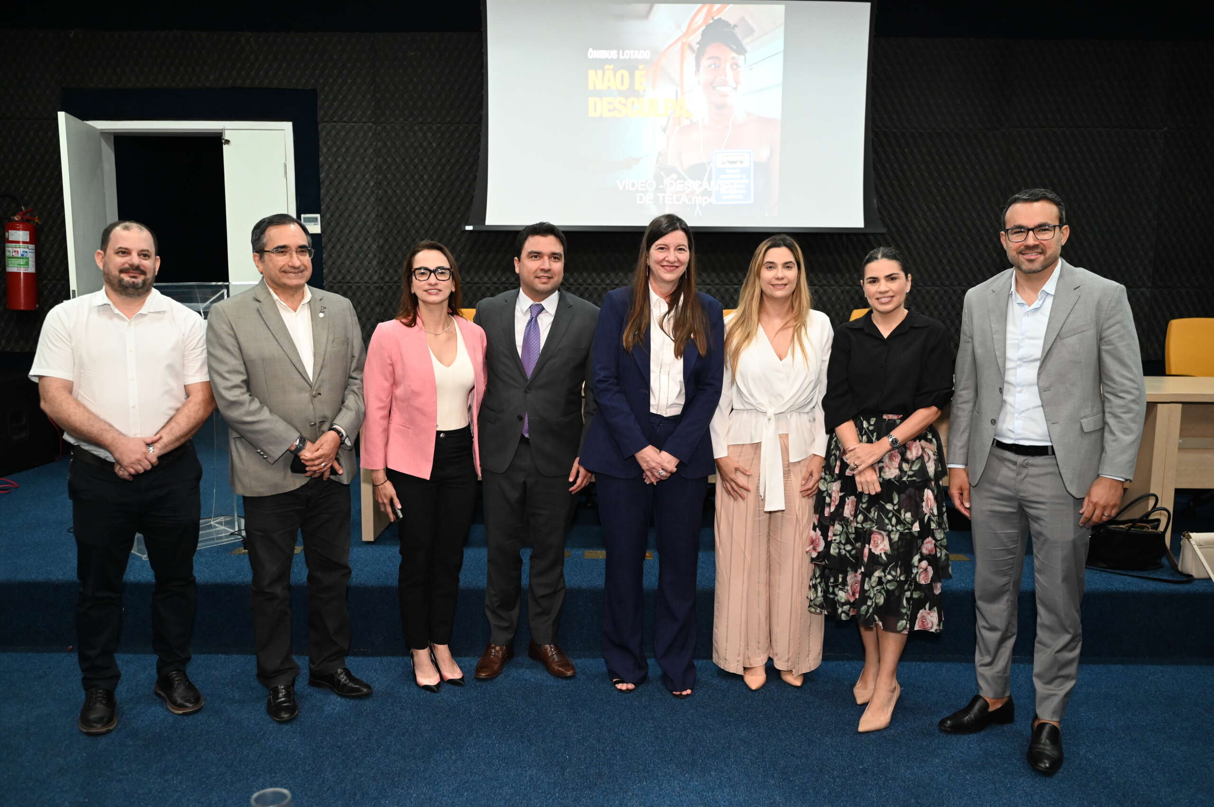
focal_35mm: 30
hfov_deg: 62.0
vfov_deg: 43.5
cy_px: 404
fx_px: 1011
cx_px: 607
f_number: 2.8
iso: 3200
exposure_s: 1/125
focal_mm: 30
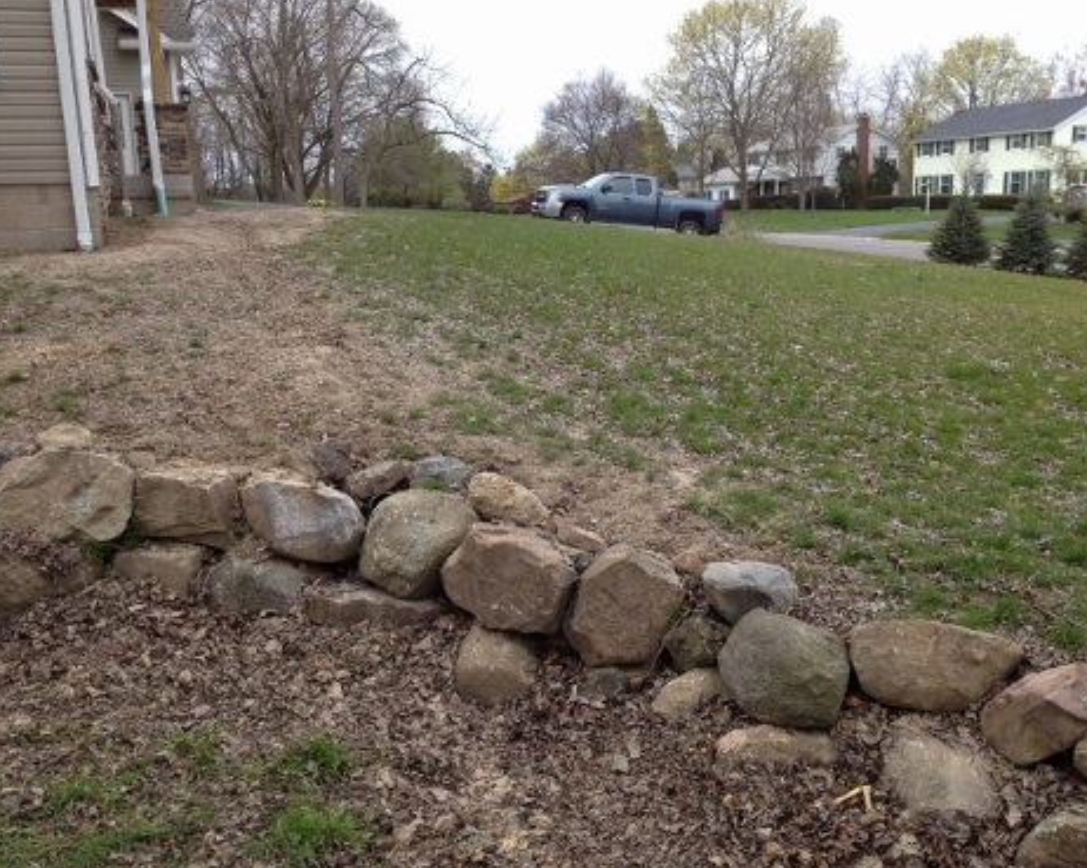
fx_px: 1190
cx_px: 576
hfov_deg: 49.1
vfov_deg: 40.1
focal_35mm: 37
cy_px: 434
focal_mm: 4.28
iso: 64
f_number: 2.4
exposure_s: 1/649
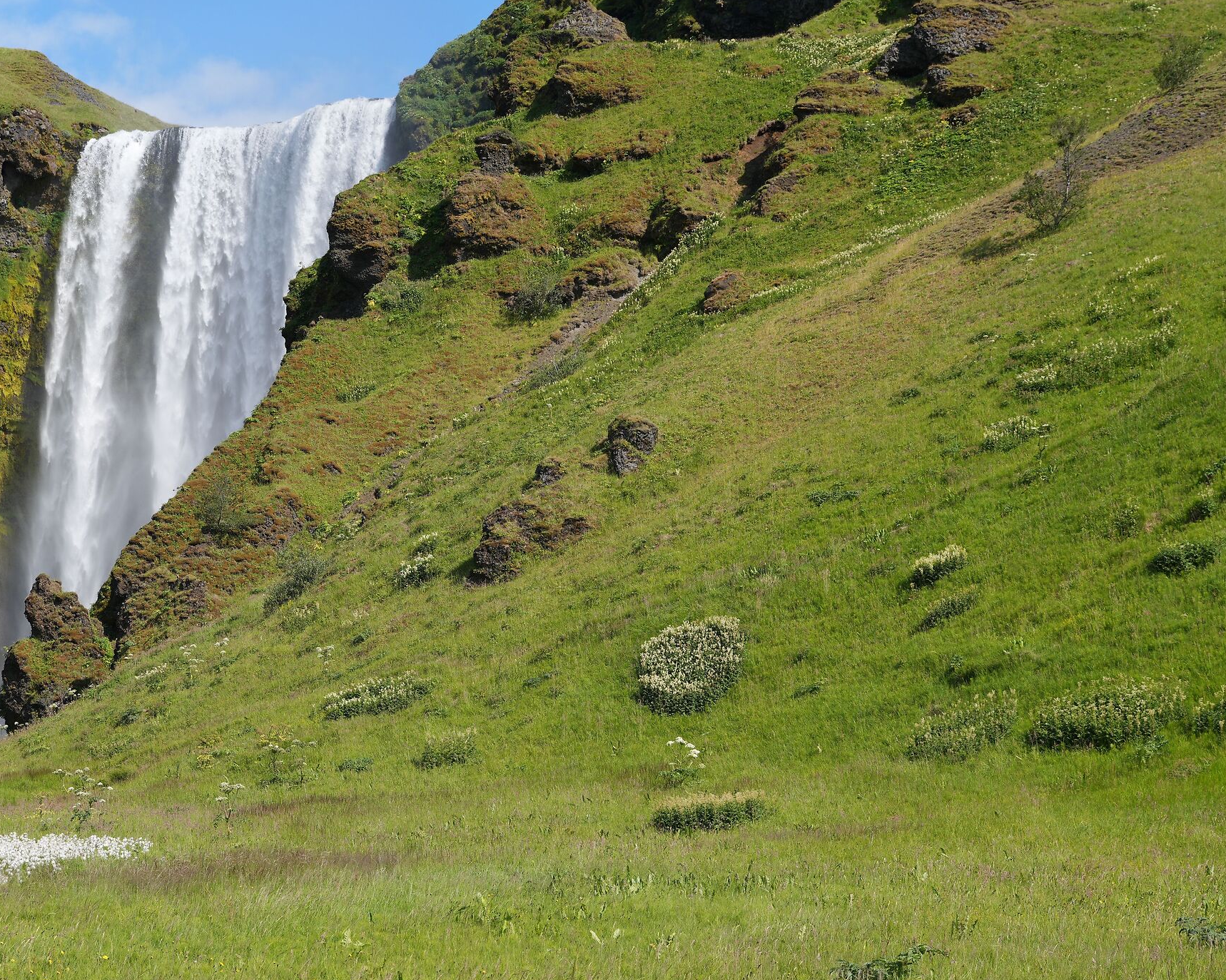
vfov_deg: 25.8
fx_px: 2141
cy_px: 495
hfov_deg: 31.8
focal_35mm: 59
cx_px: 453
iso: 100
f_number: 5.6
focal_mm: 45
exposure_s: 1/400
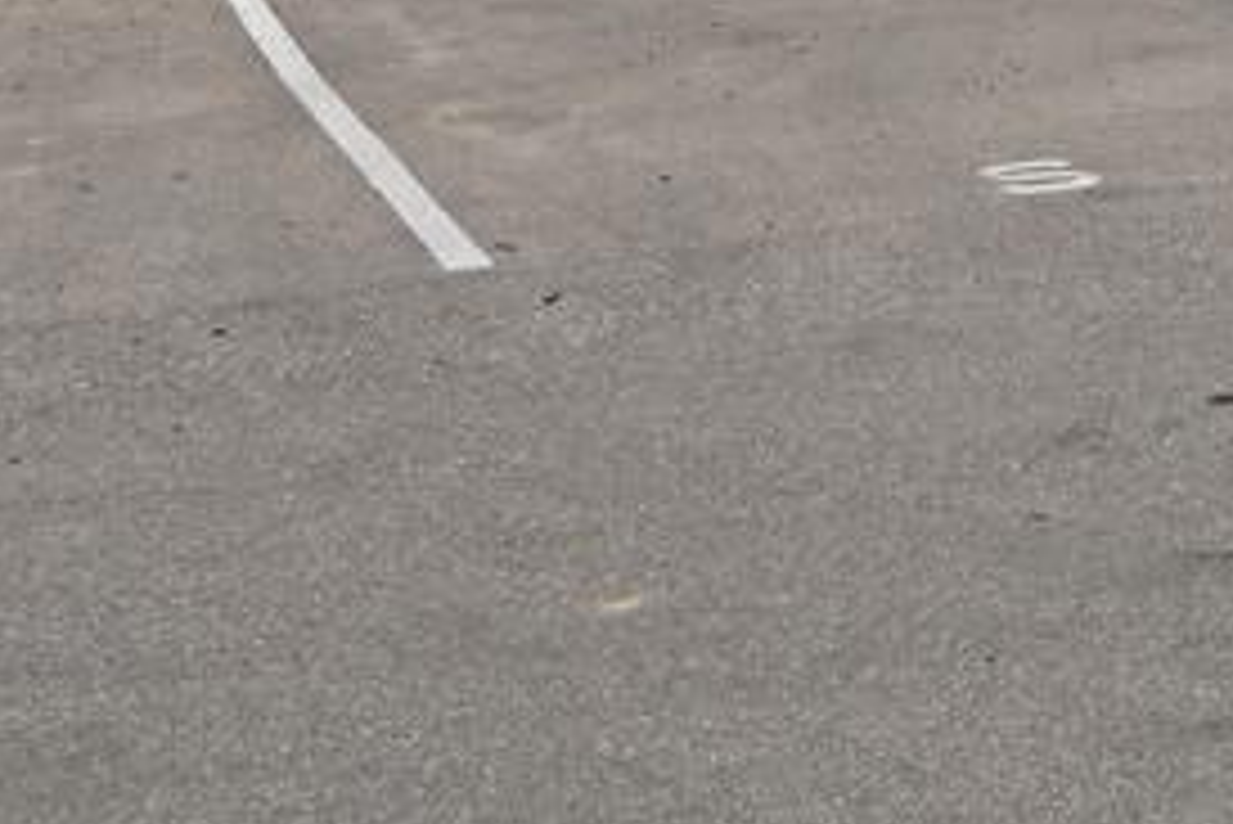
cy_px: -1247
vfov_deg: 10.9
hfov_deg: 17.8
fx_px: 3564
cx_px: 1782
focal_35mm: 104
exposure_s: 1/500
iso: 100
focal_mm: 19
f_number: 8
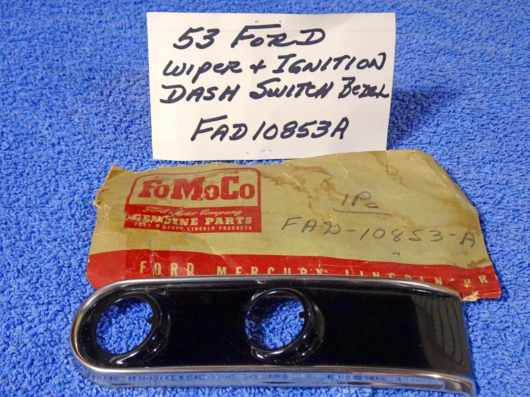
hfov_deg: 42.9
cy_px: 198
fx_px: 674
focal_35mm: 44
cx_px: 265
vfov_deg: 32.9
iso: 800
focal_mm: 7.58
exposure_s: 1/25
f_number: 4.5
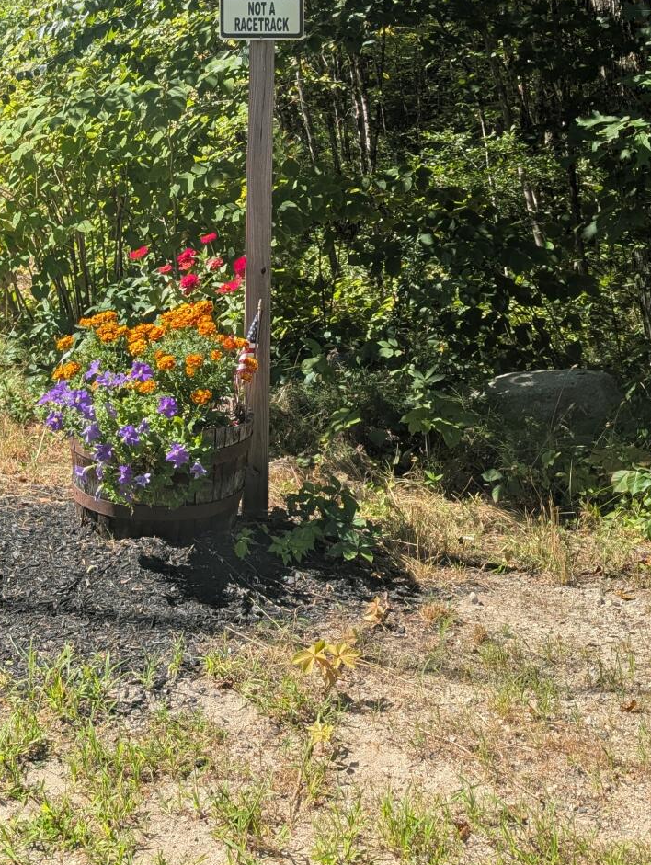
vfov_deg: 34.9
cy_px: 58
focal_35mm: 51
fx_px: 1276
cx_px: 283
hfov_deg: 28.6
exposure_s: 1/659
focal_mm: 6.9
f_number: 1.68
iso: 21
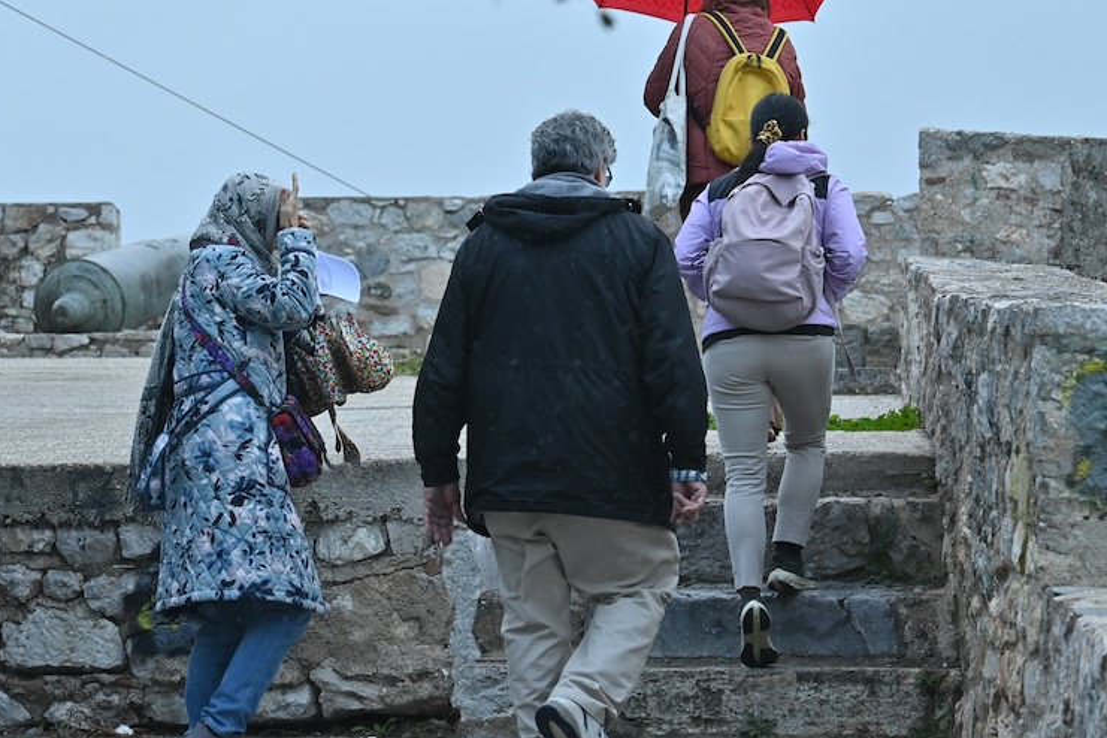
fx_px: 4704
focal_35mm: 153
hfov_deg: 13.4
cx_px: 548
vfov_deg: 9.0
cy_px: 305
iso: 1250
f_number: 5.6
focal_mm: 84
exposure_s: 1/500
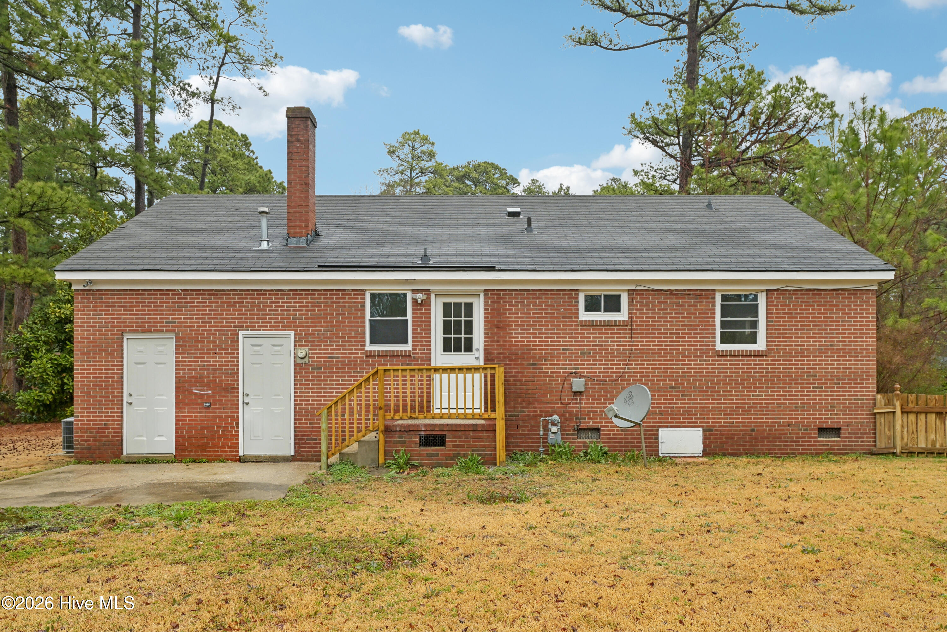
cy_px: 316
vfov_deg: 53.1
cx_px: 474
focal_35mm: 24
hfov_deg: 73.7
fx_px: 631
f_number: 9
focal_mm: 24
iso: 200
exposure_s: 1/40
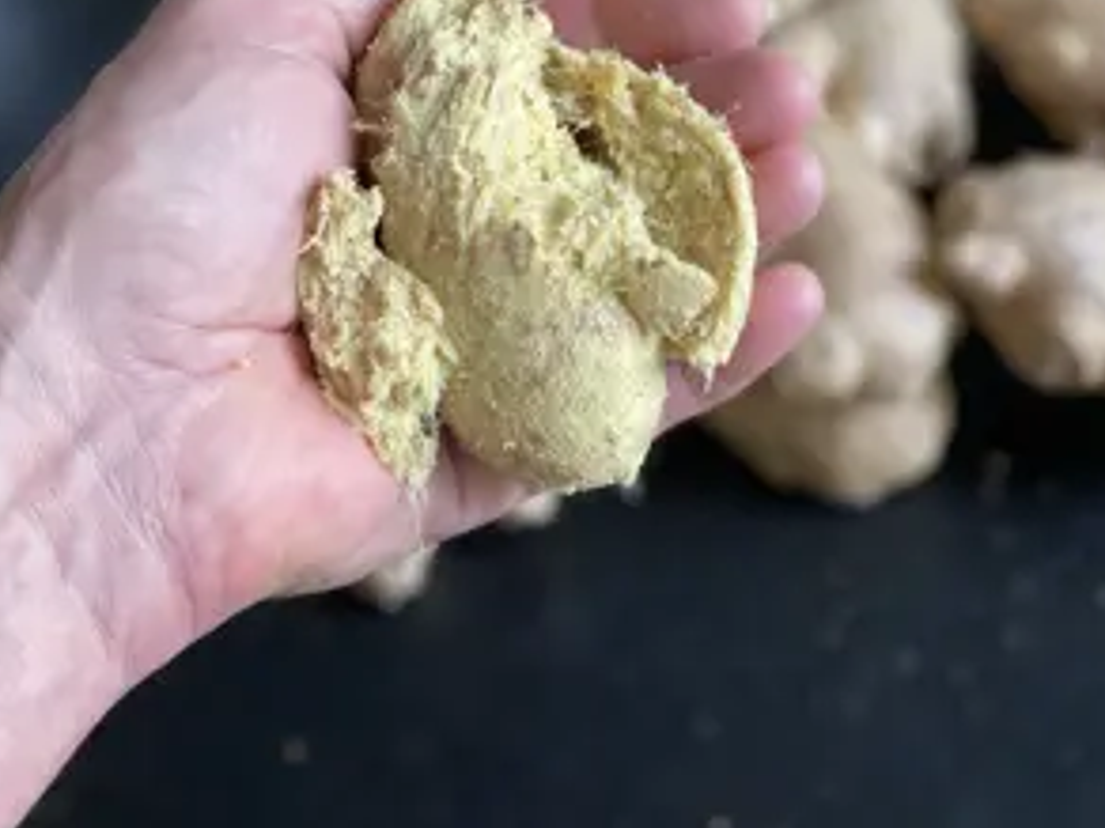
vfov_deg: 21.6
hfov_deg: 28.5
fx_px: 2171
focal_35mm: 68
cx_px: 662
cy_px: 350
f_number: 2
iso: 160
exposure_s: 1/122
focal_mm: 6
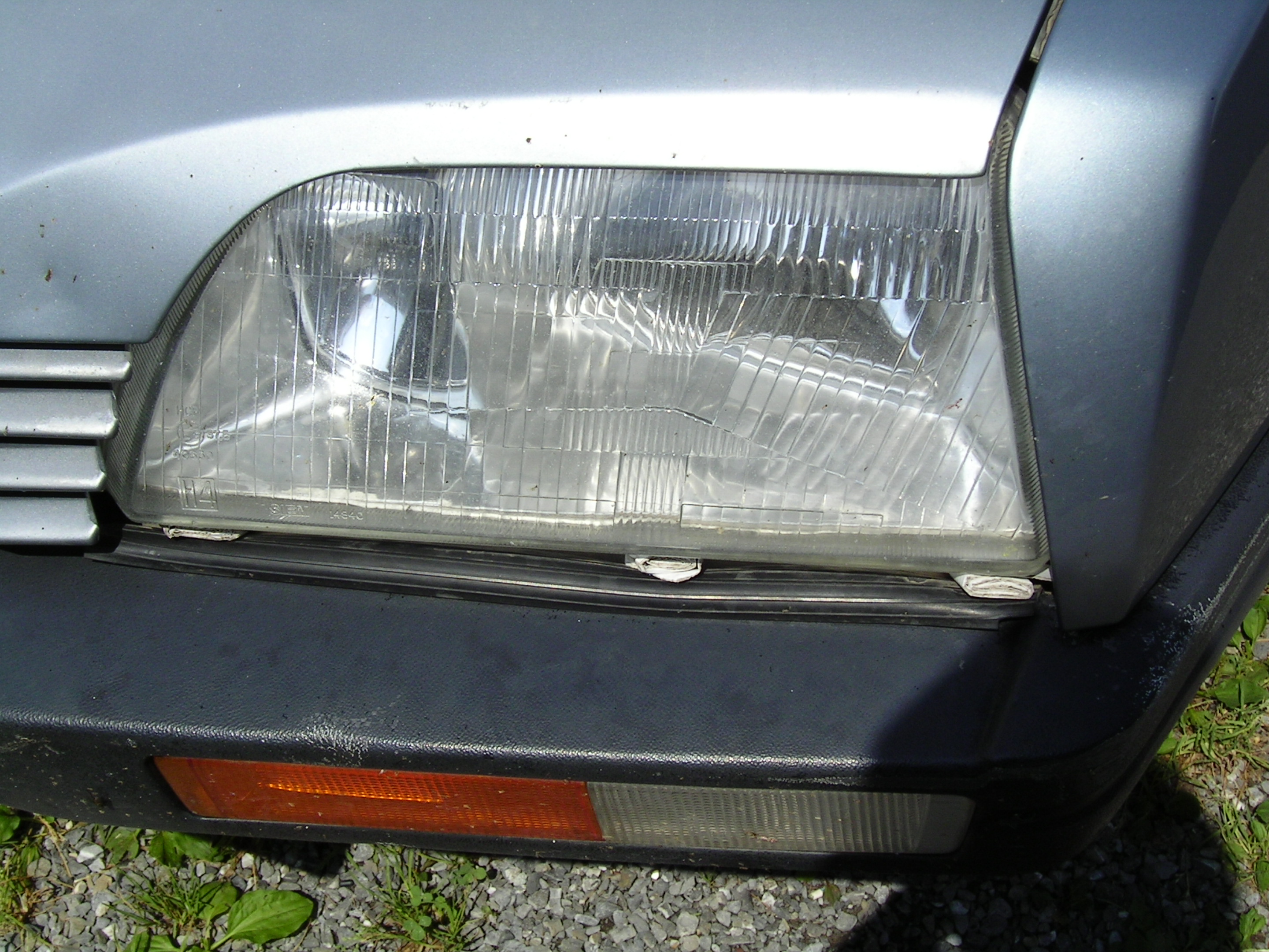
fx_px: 2090
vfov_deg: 25.7
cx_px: 634
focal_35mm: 57
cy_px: 476
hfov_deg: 33.8
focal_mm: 8.9
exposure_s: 1/466
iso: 50
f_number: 6.1
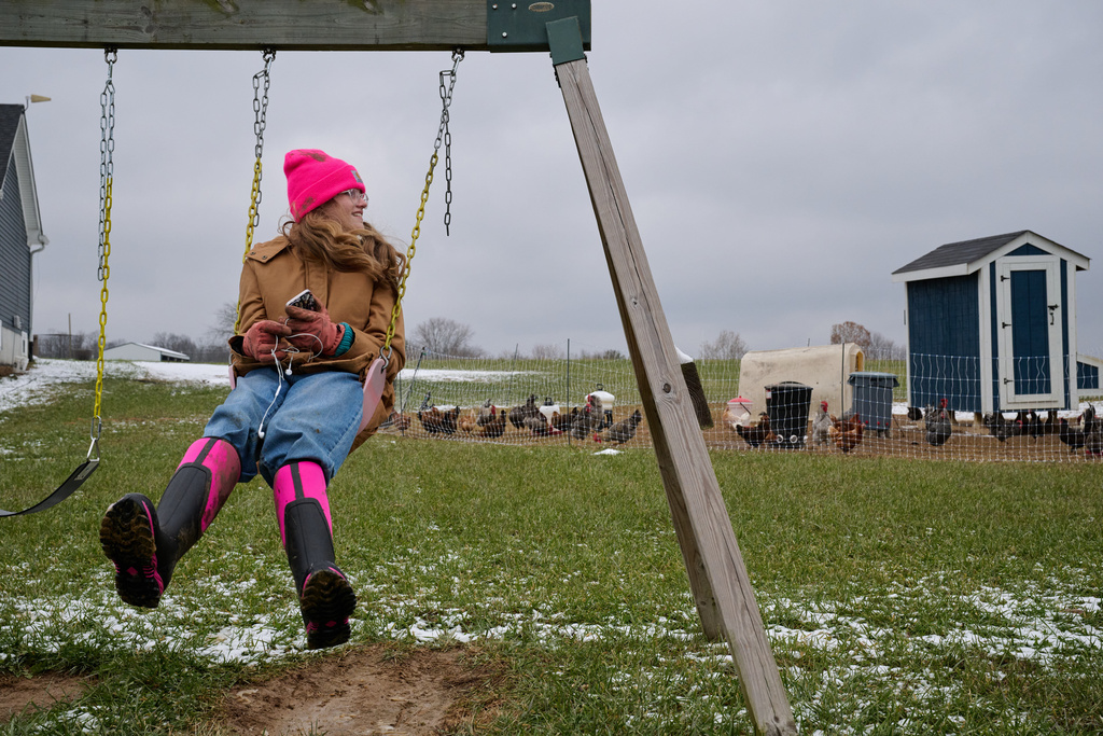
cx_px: 552
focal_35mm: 47
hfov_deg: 41.9
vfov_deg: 28.7
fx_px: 1440
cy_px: 368
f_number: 8
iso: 1600
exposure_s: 1/1000
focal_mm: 47
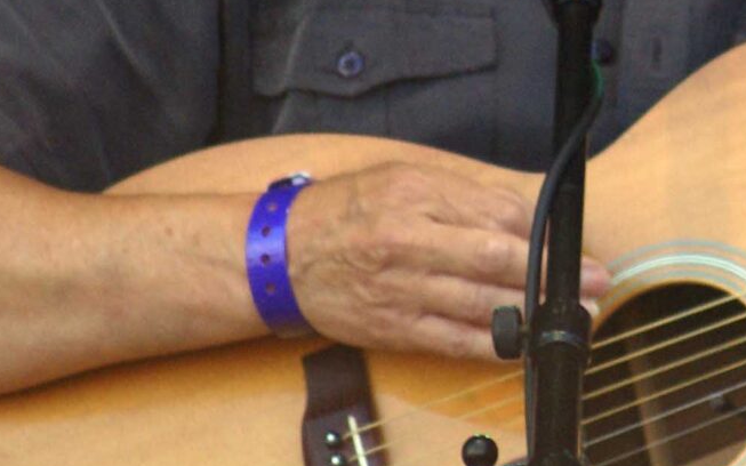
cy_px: 15
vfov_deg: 0.7
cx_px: 778
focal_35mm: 1799
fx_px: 36572
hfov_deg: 1.2
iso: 400
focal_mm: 300
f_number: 5.6
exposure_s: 1/250
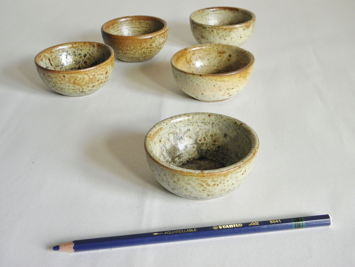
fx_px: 451
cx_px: 178
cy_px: 134
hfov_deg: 42.9
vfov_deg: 32.9
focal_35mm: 44
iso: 200
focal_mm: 7.9
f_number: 3.9
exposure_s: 1/40
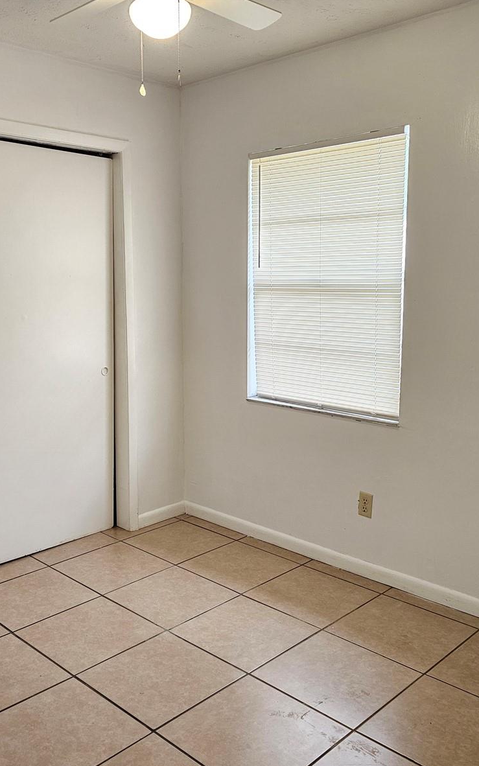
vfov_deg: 58.1
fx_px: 689
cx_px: 195
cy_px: 387
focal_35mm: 33
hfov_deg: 38.2
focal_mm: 6.3
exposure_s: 1/120
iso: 320
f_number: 1.7
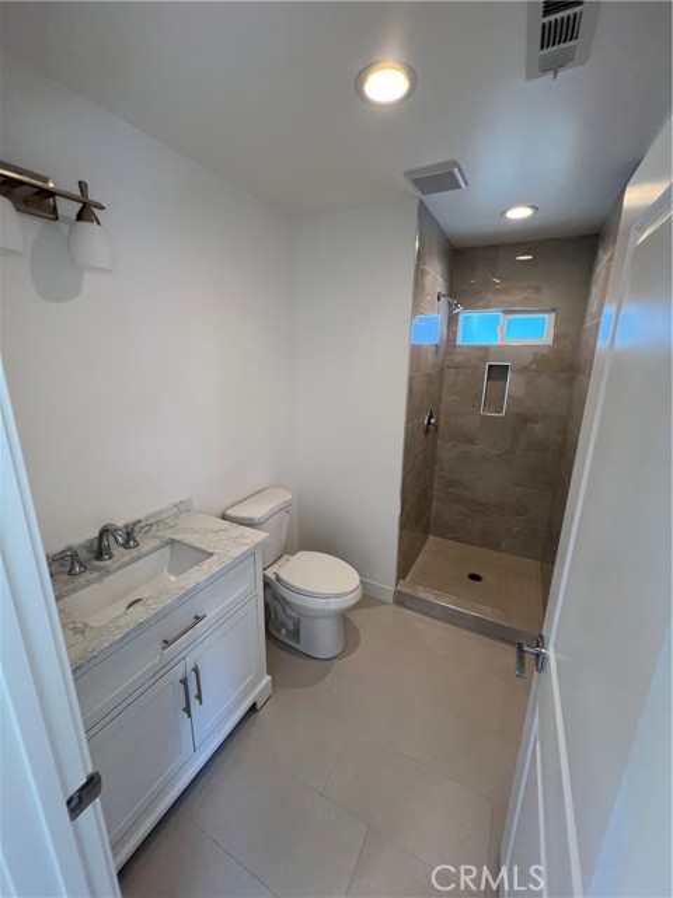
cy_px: 449
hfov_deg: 89.9
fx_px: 337
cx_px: 336
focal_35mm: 13
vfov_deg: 106.2
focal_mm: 1.57
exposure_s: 1/120
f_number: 1.8
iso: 64
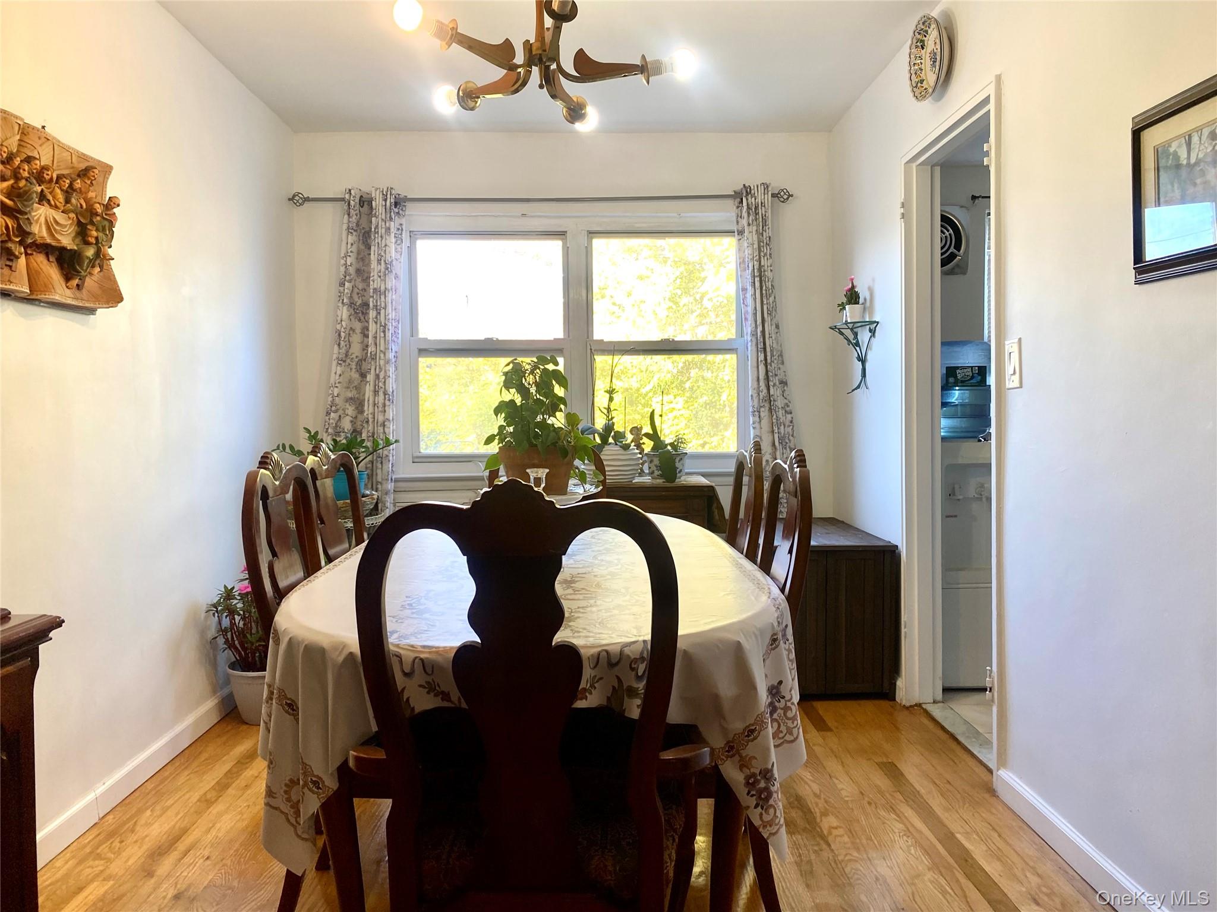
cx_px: 608
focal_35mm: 26
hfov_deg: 67.3
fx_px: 914
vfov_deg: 53.1
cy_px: 456
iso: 125
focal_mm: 4.25
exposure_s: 1/120
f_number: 1.8
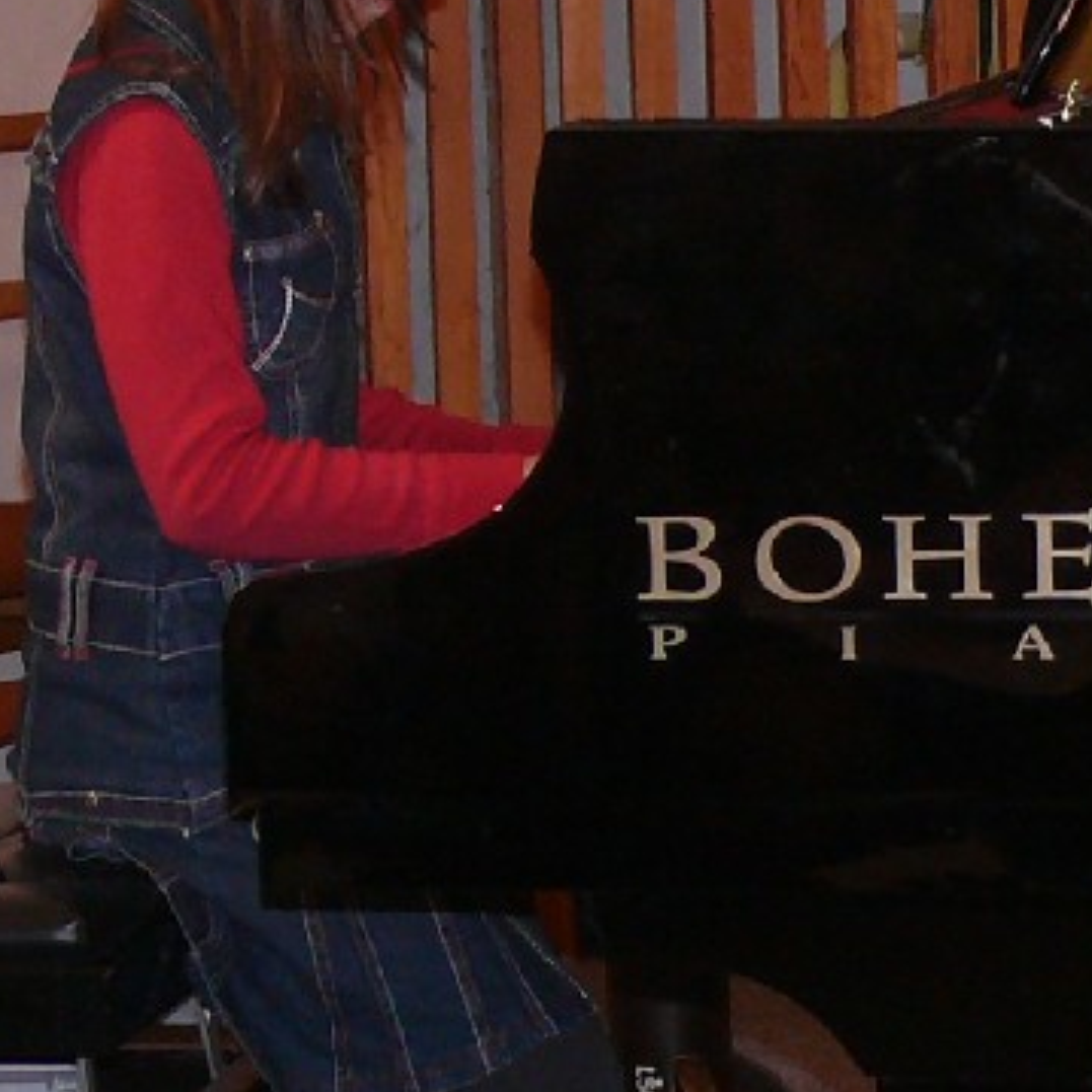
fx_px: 9387
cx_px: 763
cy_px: 6
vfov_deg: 6.6
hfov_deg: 6.7
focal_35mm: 263
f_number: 3.2
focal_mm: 12.4
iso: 160
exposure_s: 1/30
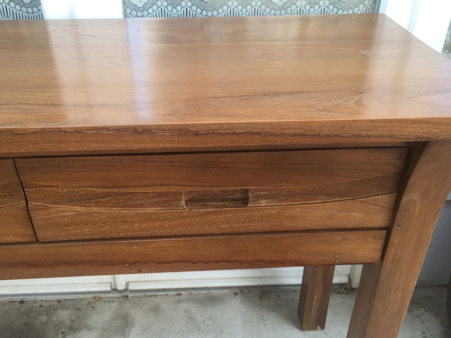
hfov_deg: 54.0
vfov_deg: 41.8
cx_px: 221
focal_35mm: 34
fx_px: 443
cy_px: 185
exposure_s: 1/60
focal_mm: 4.15
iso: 32
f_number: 2.2
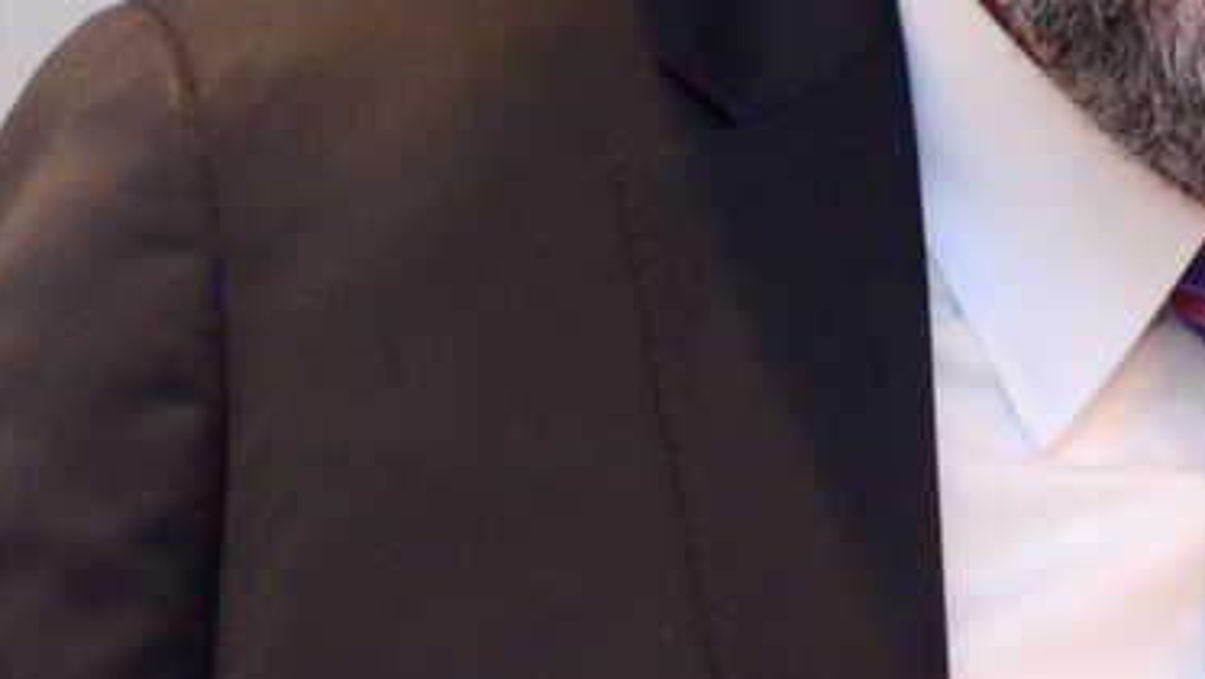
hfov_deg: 12.7
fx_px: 5273
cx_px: 1525
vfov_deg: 7.3
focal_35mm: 165
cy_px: -79
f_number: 4
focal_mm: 28
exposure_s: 1/125
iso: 1600
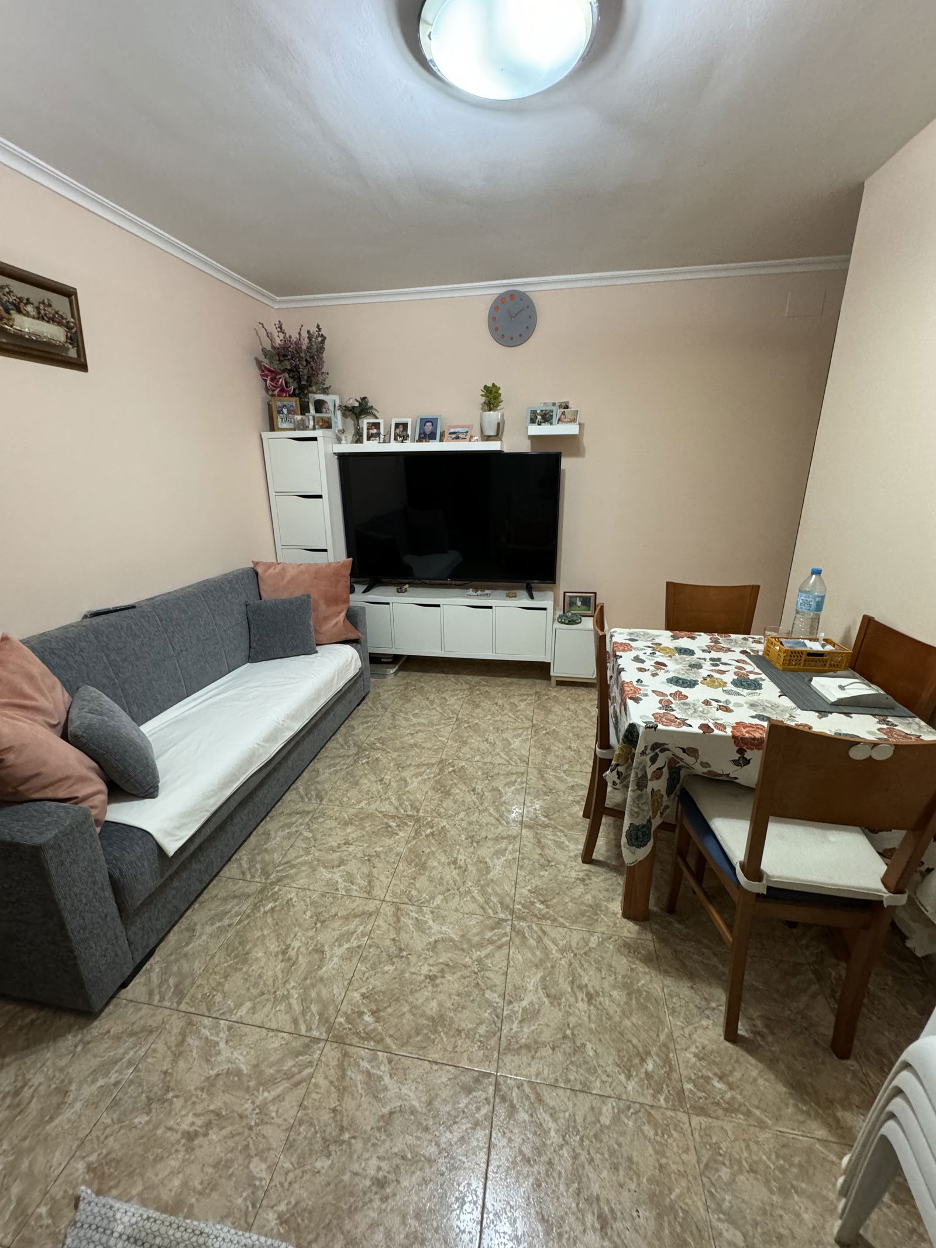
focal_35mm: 14
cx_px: 468
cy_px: 624
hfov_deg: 85.7
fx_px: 505
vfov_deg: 102.1
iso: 400
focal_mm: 2.22
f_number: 2.2
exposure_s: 1/50
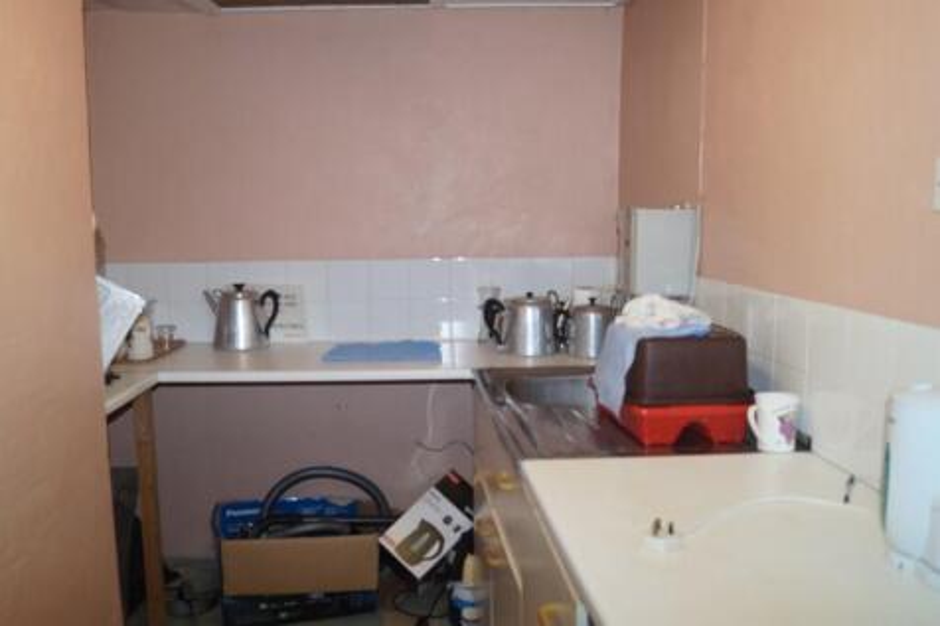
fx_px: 861
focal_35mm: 33
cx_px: 470
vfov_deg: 39.9
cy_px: 313
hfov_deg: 57.2
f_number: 4
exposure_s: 1/160
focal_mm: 22
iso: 800
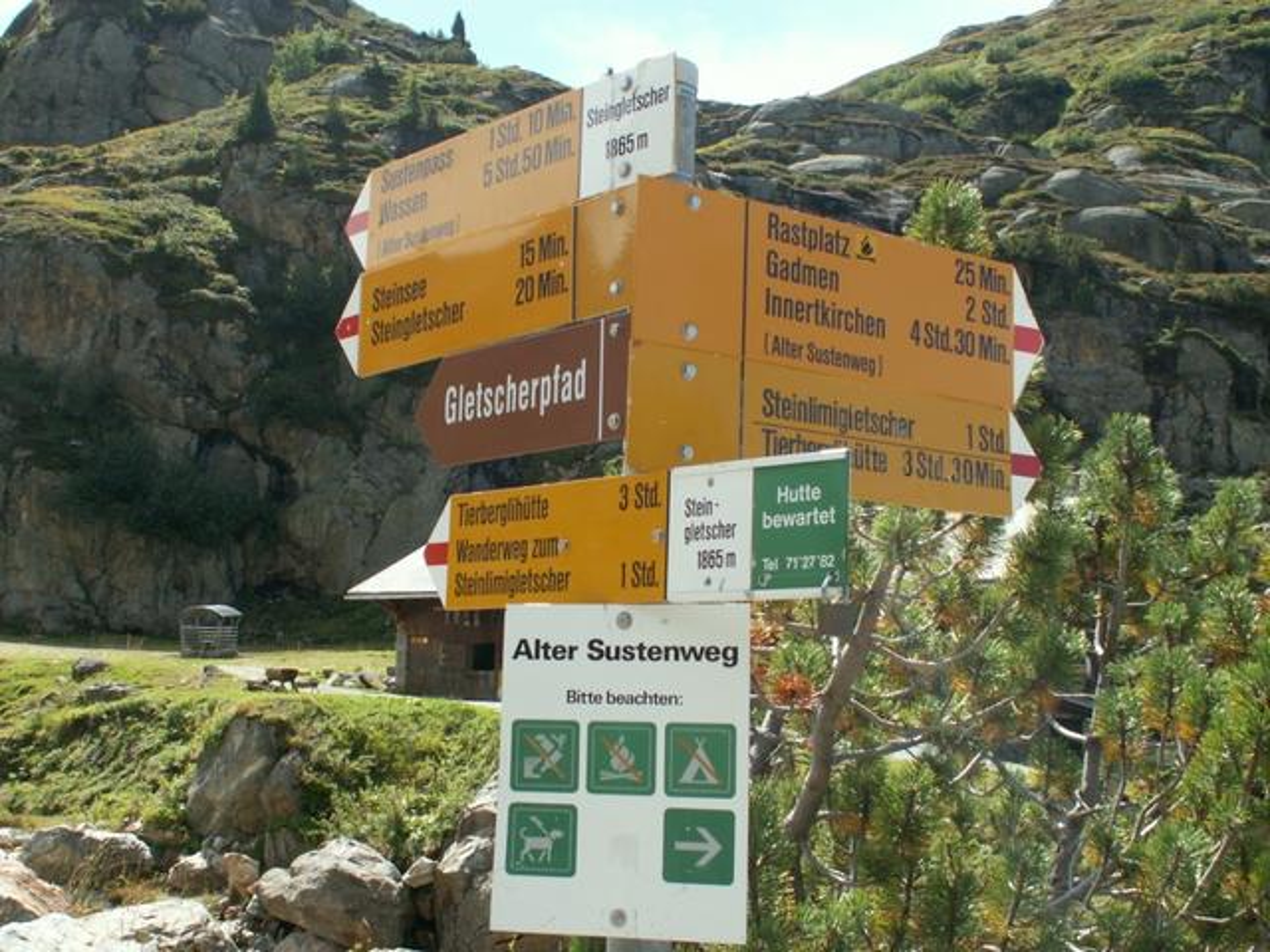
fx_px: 1724
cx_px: 635
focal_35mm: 47
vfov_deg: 30.9
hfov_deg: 40.4
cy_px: 476
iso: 50
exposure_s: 1/125
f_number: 5.6
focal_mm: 7.74
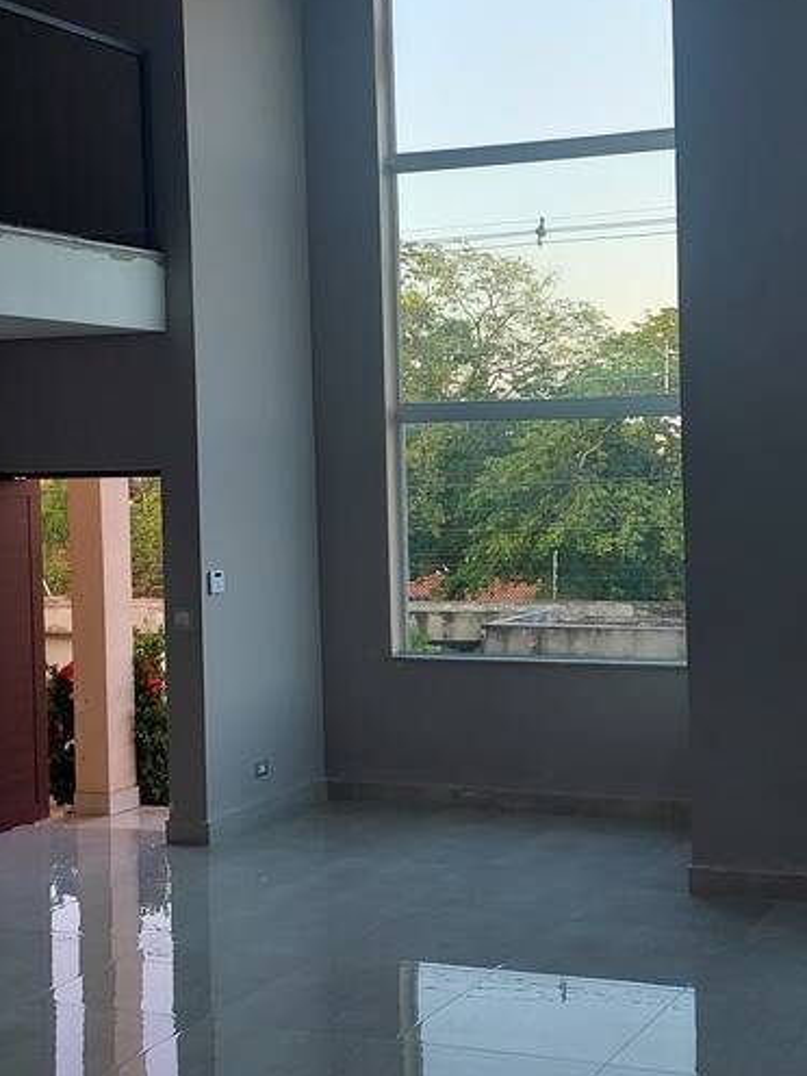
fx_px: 1896
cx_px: 616
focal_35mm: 61
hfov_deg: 23.7
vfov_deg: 31.7
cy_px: 497
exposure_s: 1/60
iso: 25
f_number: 1.8
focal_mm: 5.32
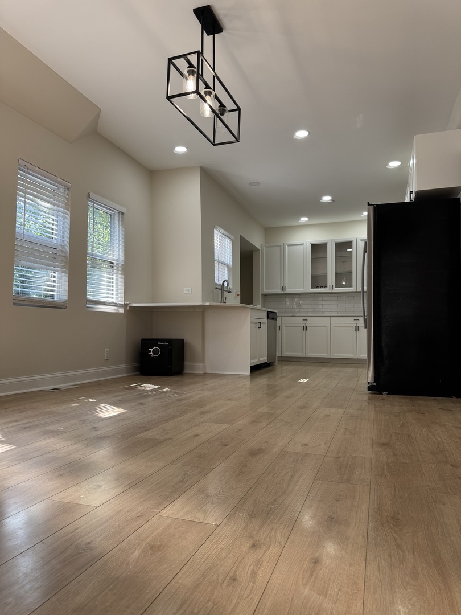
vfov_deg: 71.6
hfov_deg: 56.8
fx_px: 426
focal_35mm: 24
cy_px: 308
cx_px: 230
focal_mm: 6.76
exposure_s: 1/121
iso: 80
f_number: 1.78
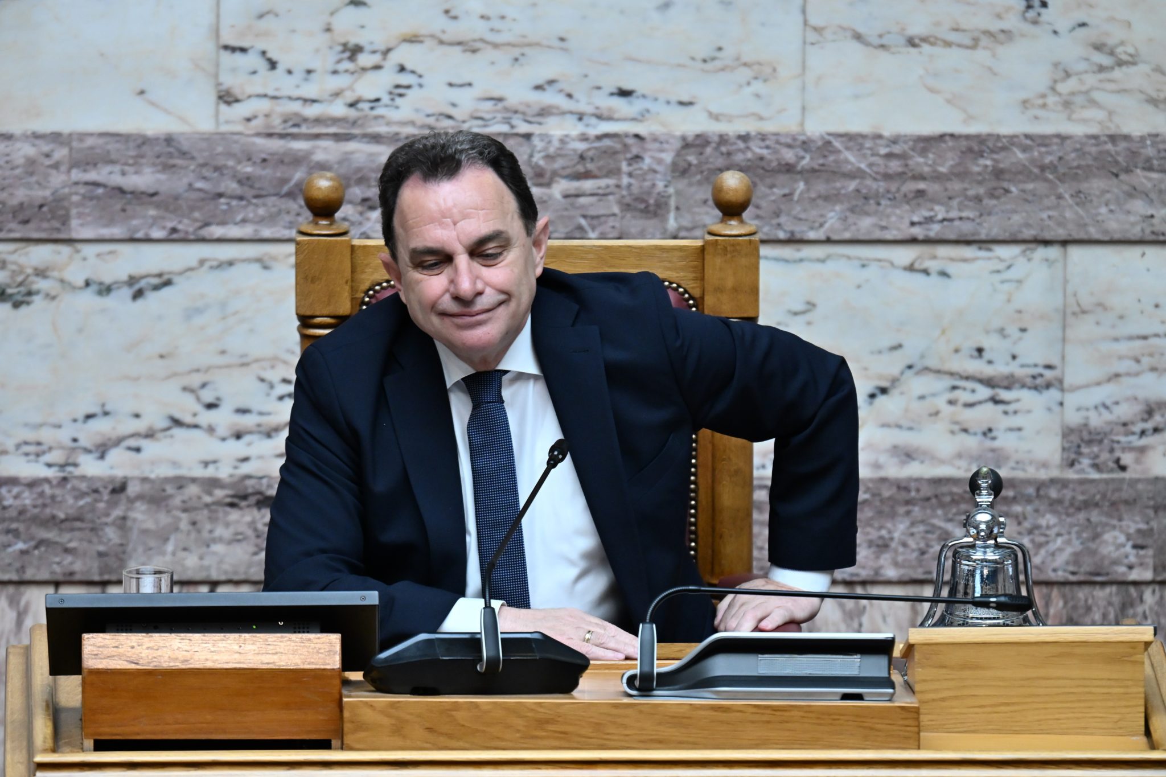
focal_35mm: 470
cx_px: 583
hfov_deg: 4.4
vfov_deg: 2.9
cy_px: 388
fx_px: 15220
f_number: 6
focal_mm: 470
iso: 3200
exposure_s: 1/250
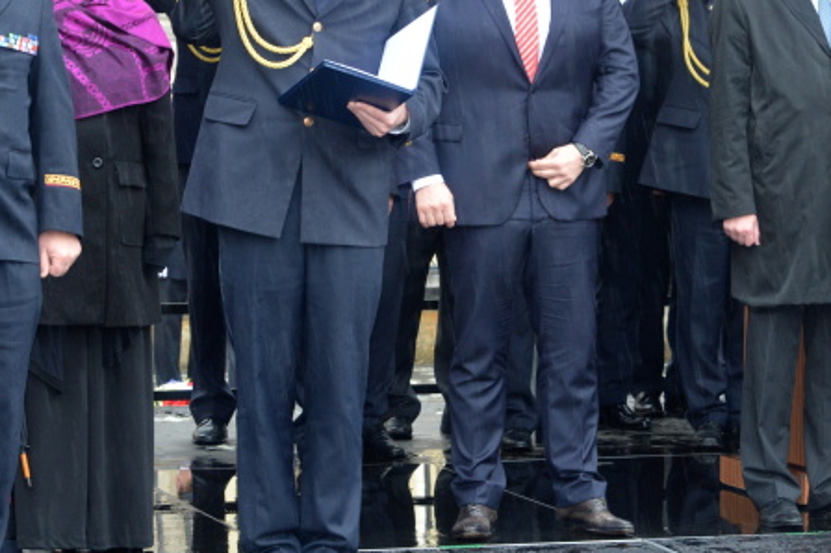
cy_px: 207
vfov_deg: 8.6
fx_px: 3667
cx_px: 406
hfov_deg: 12.9
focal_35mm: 159
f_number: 8
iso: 1600
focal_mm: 95
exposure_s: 1/125
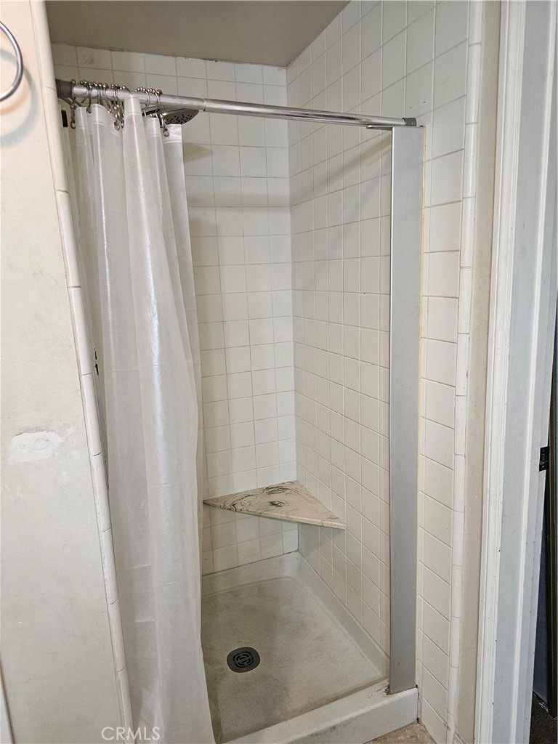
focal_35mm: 23
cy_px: 372
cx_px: 279
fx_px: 494
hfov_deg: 58.9
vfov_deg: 73.9
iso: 250
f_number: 1.7
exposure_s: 1/120
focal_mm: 6.3
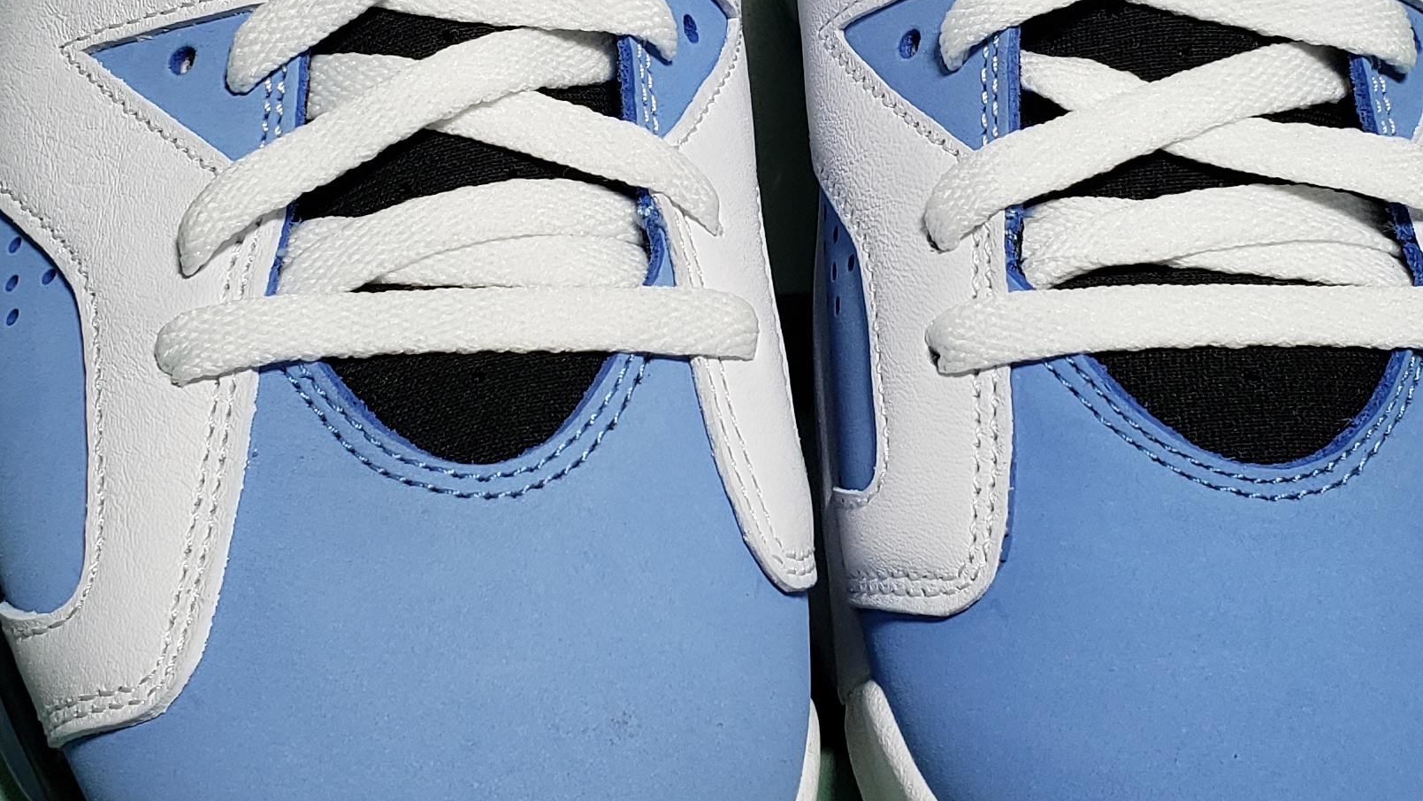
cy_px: 45
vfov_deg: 16.7
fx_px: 2679
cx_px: 778
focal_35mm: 71
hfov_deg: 29.7
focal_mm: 4.3
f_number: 2.4
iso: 50
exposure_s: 1/230
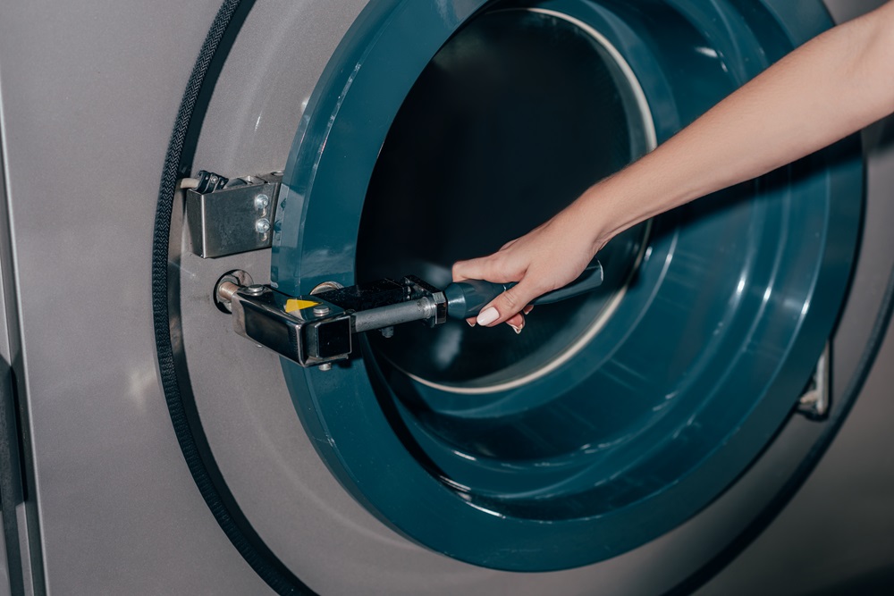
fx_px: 2111
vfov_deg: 16.1
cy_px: 298
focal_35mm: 85
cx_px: 447
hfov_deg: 23.9
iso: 80
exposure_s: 1/160
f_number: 3.2
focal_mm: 85
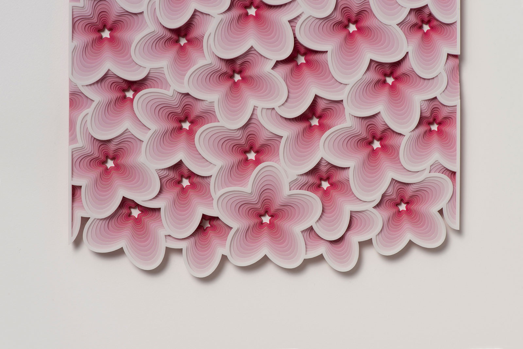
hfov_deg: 19.4
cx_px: 262
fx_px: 1526
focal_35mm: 105
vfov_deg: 13.1
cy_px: 174
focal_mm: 105
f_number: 18
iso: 64
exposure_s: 1/160
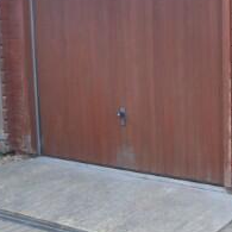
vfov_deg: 25.6
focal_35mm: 67
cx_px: 269
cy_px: 83
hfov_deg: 23.7
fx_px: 508
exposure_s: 1/125
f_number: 8
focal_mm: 10
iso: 400
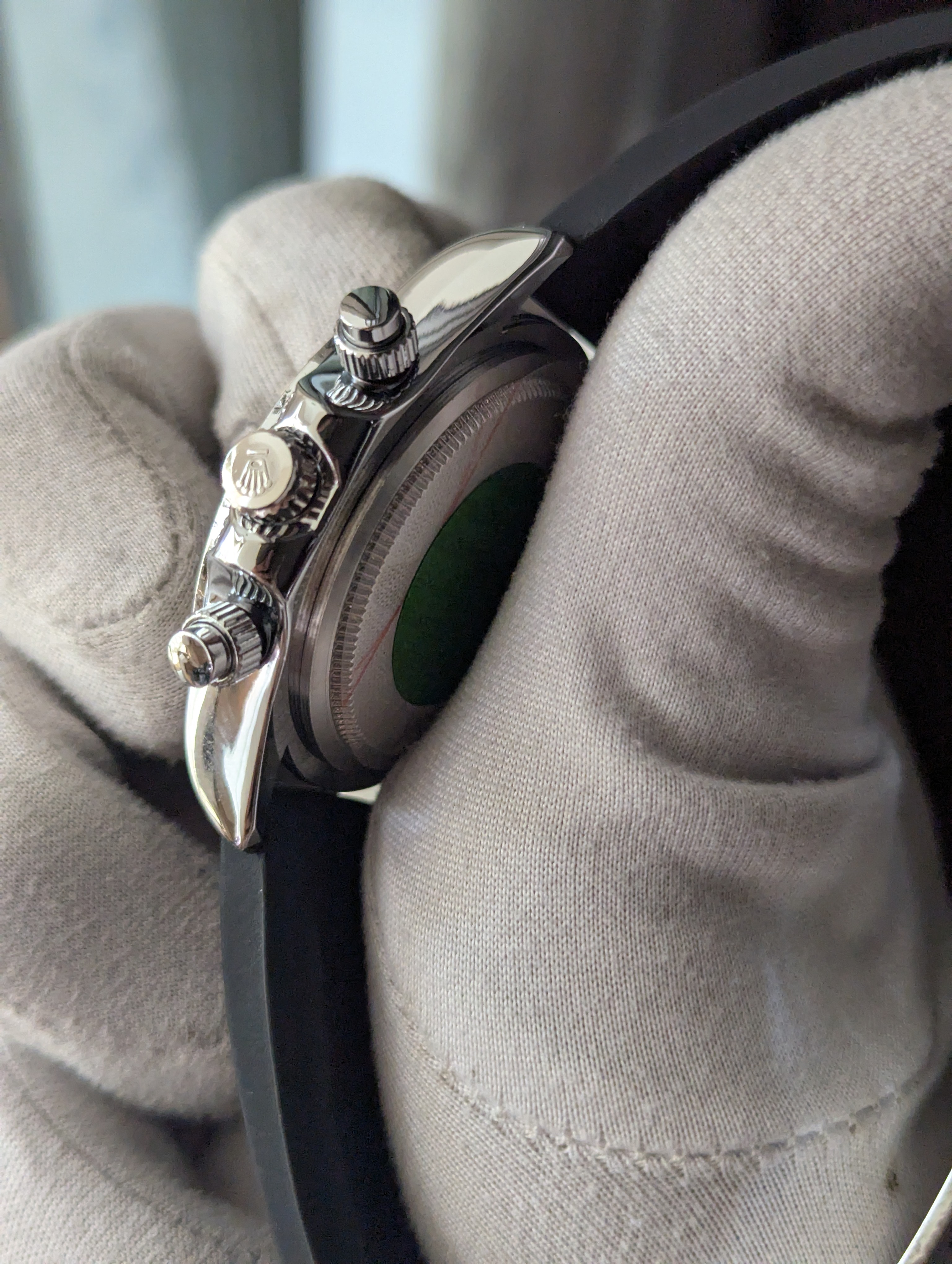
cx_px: 476
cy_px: 632
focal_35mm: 48
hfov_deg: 30.3
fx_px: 1756
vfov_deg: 39.6
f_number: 1.85
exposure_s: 1/684
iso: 716
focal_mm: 6.81
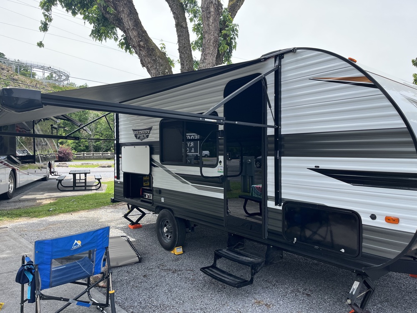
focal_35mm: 26
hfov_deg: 67.3
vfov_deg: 53.1
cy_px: 156
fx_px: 313
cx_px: 208
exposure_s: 1/1372
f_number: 1.6
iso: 50
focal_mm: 5.1
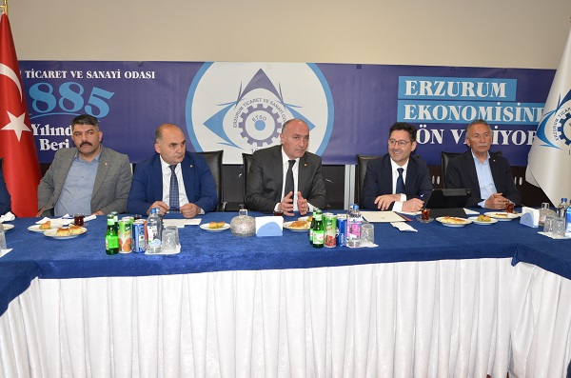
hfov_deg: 59.6
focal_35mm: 32
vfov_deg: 41.5
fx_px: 498
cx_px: 286
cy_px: 189
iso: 640
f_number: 6.3
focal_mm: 21
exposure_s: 1/60
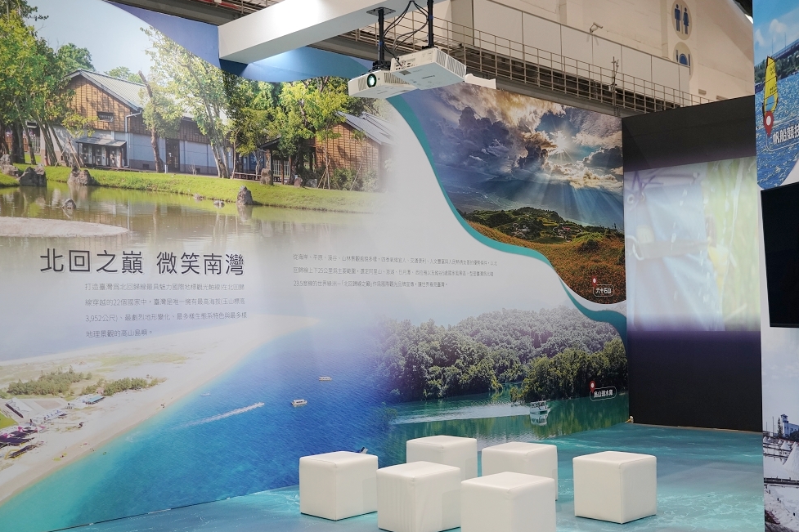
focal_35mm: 43
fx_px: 954
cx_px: 479
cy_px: 301
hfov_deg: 45.2
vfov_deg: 31.1
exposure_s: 1/160
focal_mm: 35
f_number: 3.2
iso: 1600
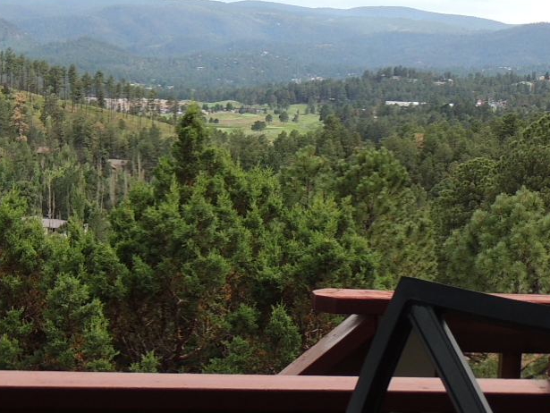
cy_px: 184
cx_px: 259
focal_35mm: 130
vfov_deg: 11.4
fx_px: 2067
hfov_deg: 15.2
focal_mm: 8.9
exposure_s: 1/400
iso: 100
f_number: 3.6
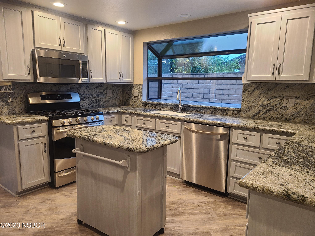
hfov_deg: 67.3
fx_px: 237
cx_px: 158
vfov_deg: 53.1
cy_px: 118
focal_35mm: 26
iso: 200
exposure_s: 1/60
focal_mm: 5.4
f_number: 1.8
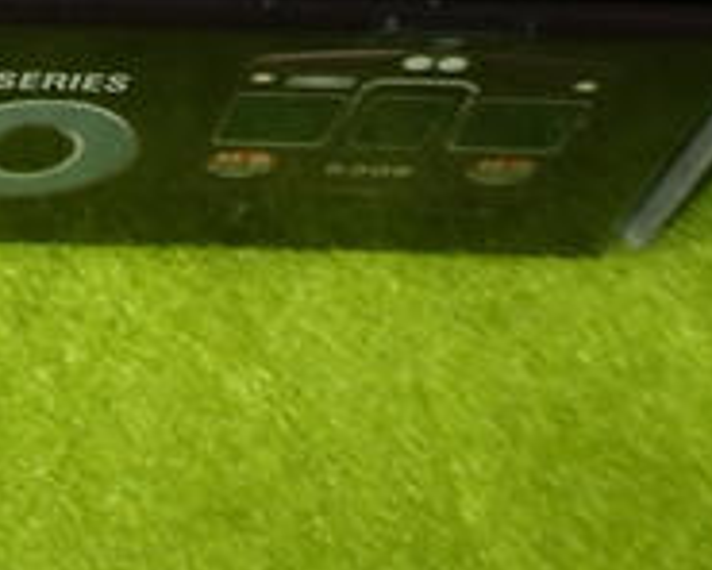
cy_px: -955
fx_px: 3203
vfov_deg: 8.9
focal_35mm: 152
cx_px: -839
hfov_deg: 11.2
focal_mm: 4.1
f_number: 3.5
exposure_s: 1/30
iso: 80
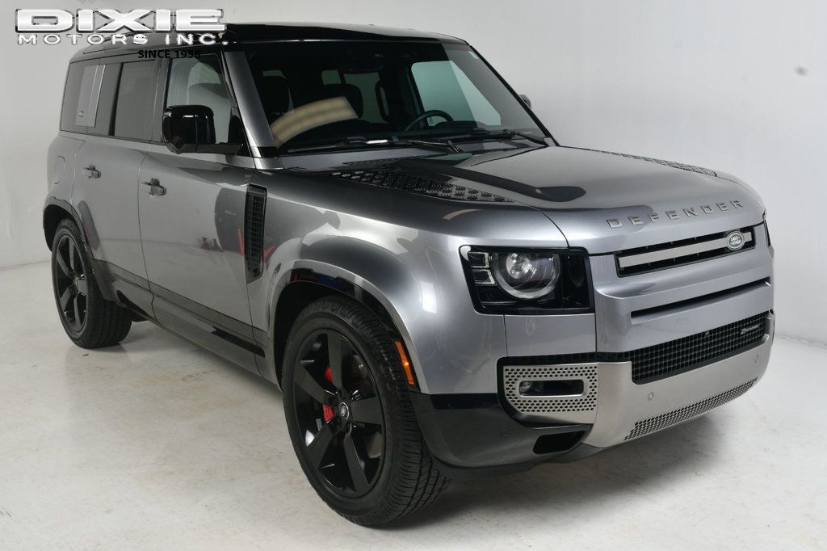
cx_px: 414
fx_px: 896
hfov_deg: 49.6
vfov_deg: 34.2
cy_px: 276
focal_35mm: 39
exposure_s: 1/160
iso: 100
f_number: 11
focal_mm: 26
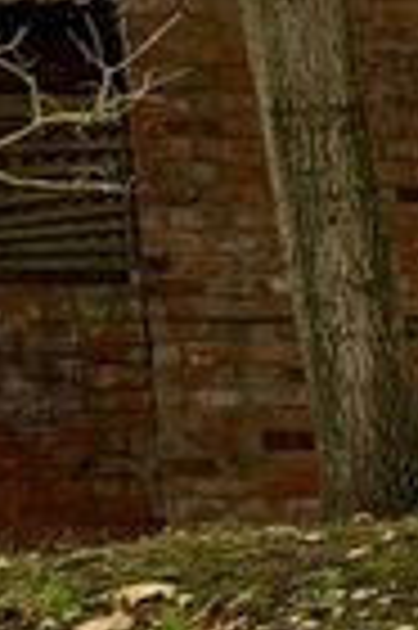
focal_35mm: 285
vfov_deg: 6.9
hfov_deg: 4.4
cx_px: 1748
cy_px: 1336
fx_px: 4976
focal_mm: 6.76
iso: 64
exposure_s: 1/238
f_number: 1.78
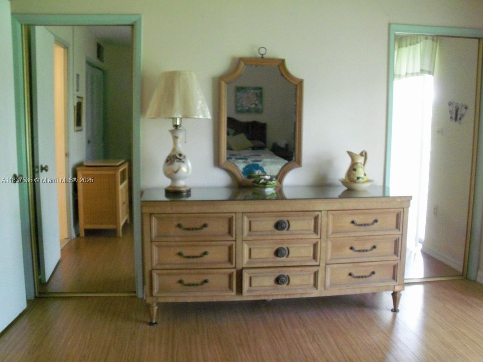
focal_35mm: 35
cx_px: 242
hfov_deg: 52.6
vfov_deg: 40.7
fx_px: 488
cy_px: 181
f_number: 3
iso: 400
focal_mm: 6.3
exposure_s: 1/20
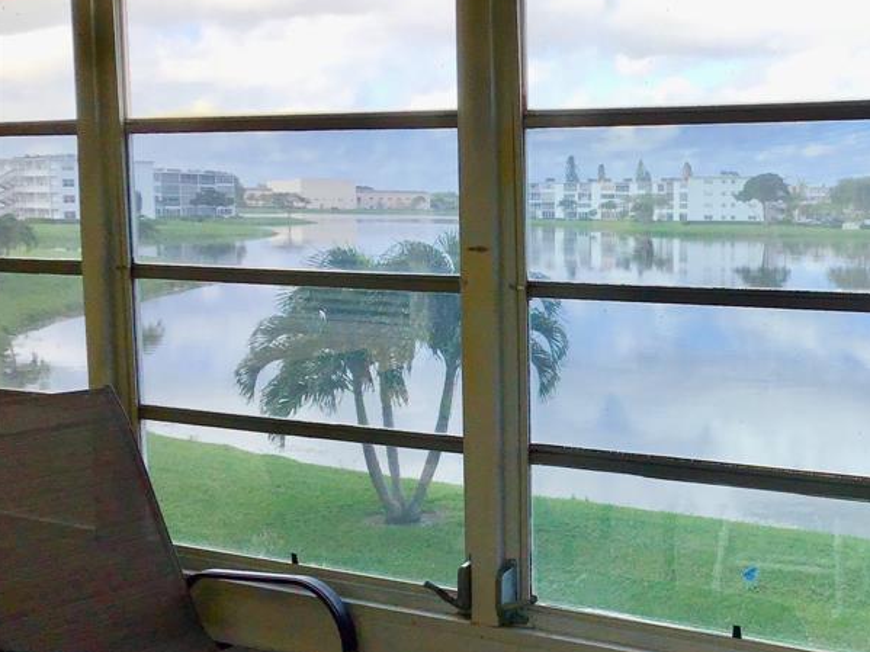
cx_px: 736
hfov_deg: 34.7
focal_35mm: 53
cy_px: 372
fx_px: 1332
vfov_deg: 27.5
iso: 25
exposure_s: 1/250
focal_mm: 3.3
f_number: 2.4
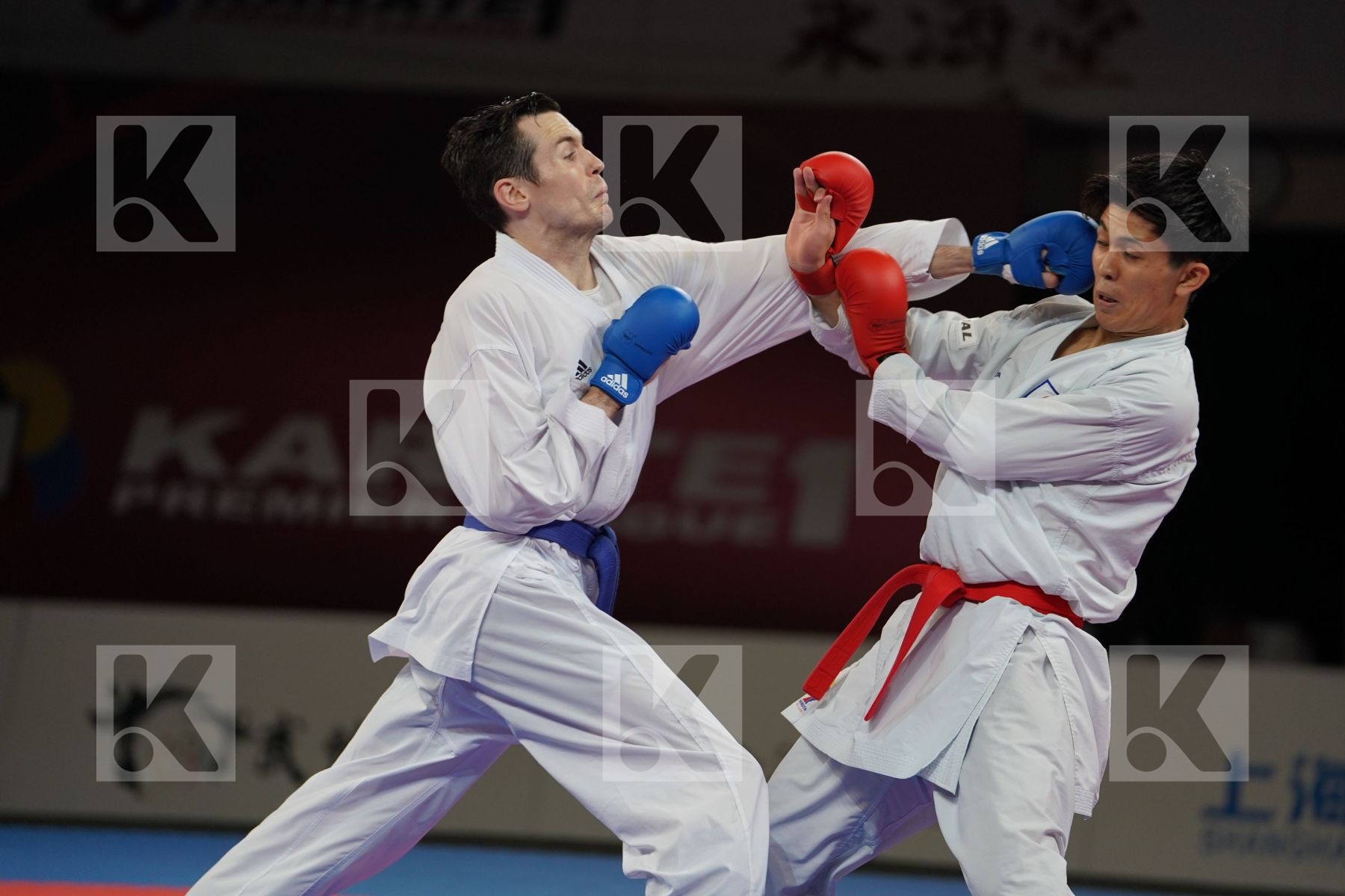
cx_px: 672
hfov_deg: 11.4
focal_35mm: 181
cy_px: 448
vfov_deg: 7.6
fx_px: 6762
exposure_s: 1/1000
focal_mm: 181
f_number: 2.8
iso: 1250
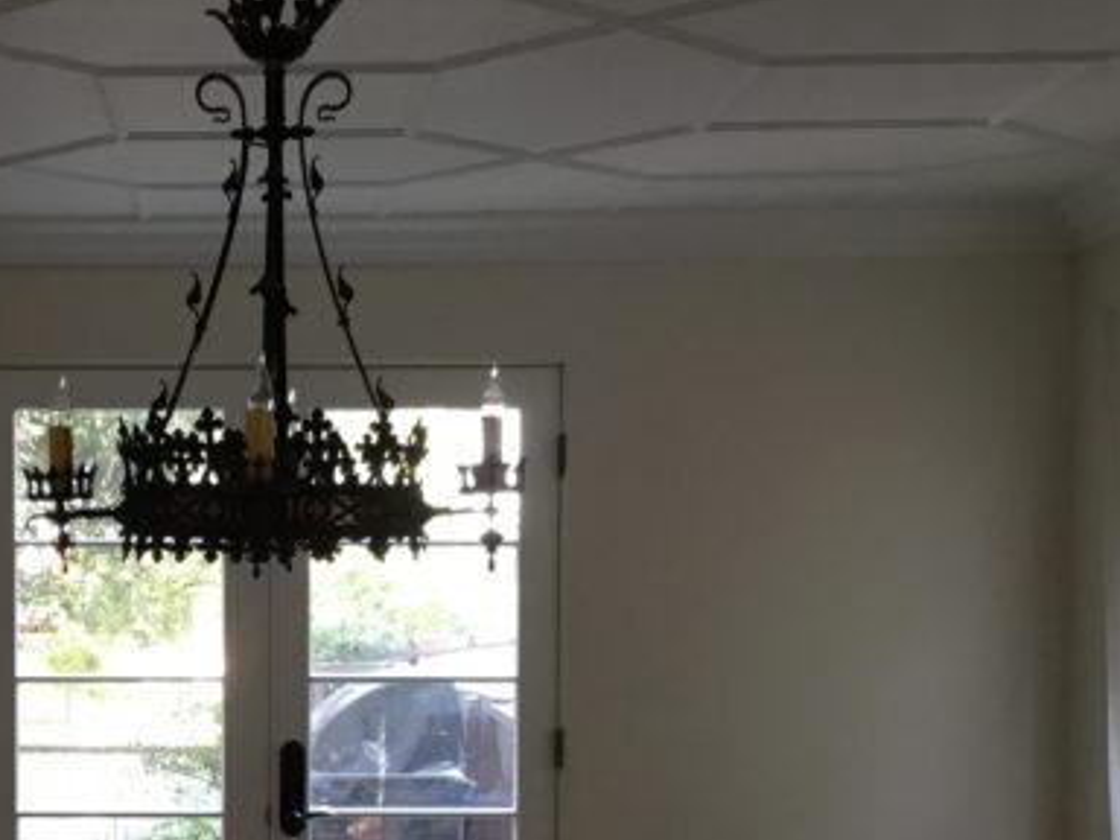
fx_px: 2006
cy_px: 677
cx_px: 198
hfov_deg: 30.3
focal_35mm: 62
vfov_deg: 23.3
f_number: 2.4
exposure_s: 1/30
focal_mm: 3.3
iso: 64
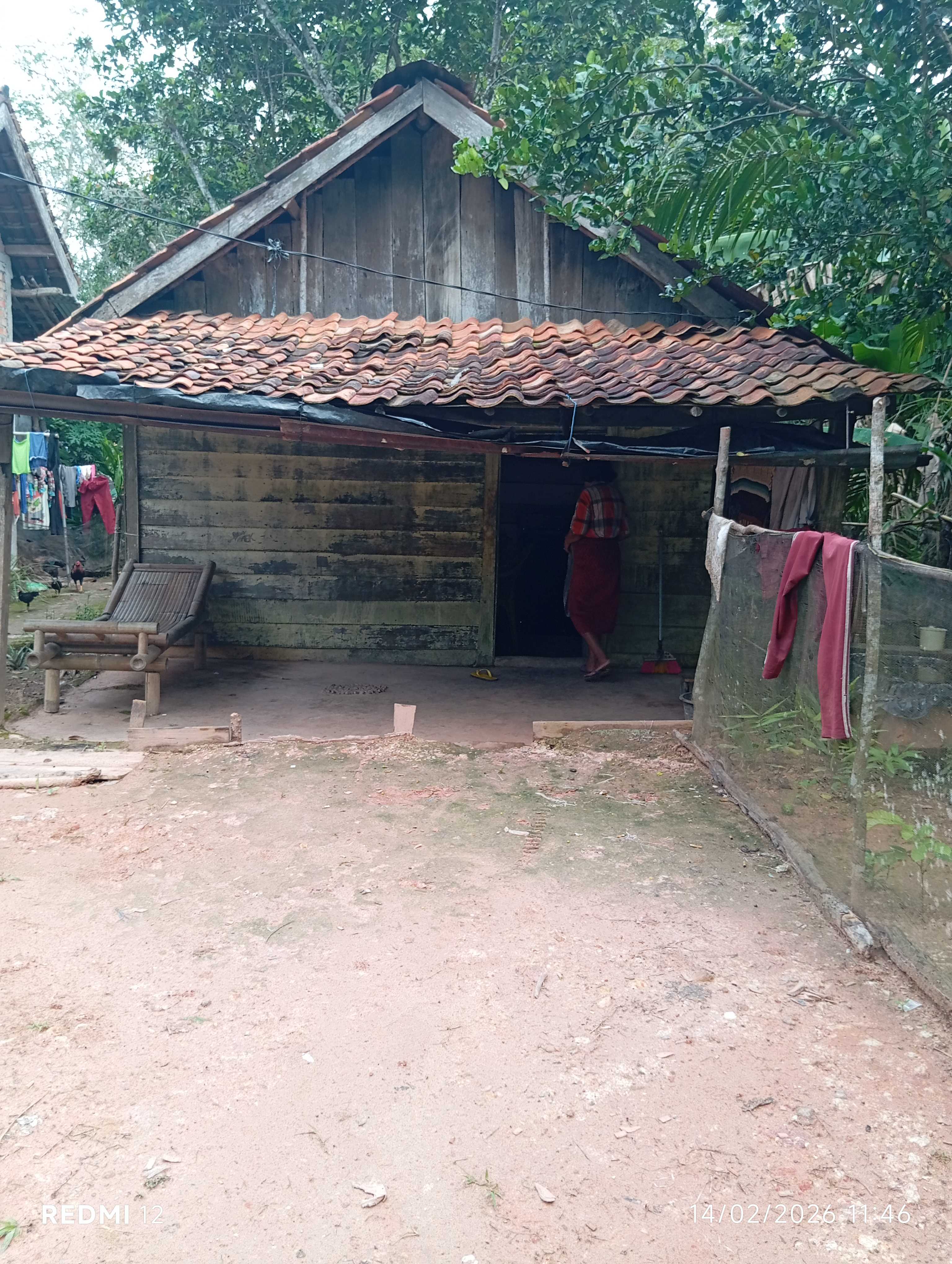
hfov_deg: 49.9
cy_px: 632
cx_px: 476
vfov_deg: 63.4
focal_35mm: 28
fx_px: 1024
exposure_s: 1/217
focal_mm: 4.25
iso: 50
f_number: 1.8
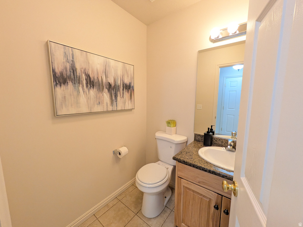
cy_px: 114
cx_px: 152
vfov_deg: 85.7
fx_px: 123
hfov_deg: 102.1
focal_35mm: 14
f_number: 2.2
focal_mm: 1.83
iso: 387
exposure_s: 1/60
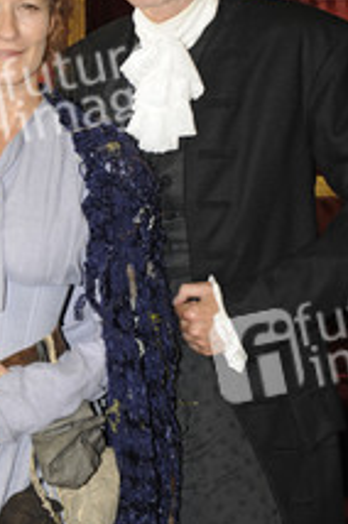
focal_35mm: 131
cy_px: 223
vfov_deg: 15.7
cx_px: 113
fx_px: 1906
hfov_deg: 10.4
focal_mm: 70
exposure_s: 1/160
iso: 640
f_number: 5.6
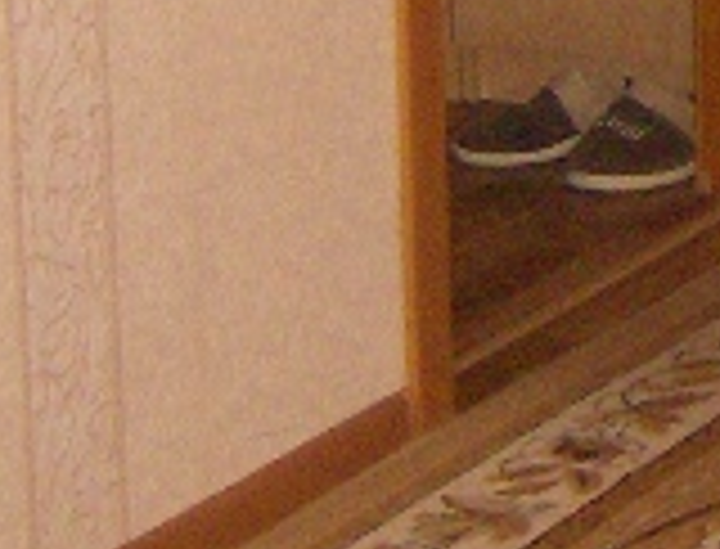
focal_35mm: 227
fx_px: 4750
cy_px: -594
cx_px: 1429
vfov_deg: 6.4
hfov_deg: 8.3
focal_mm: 6
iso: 200
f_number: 2.8
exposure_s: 1/60
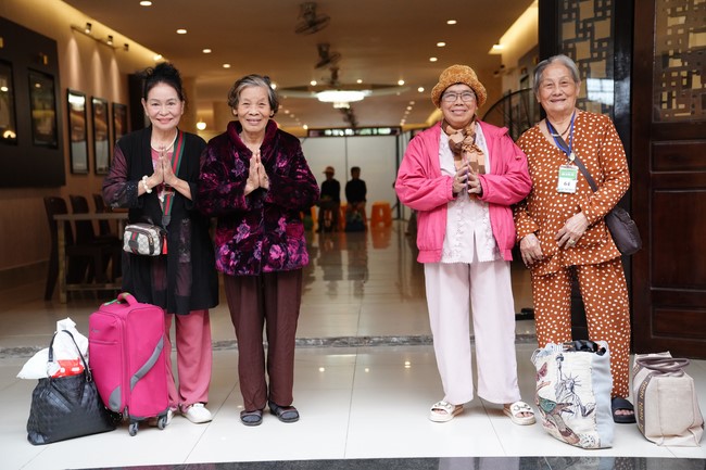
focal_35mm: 50
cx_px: 353
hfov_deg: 39.6
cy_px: 235
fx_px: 980
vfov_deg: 27.0
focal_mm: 50
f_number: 3.2
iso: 3200
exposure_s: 1/500
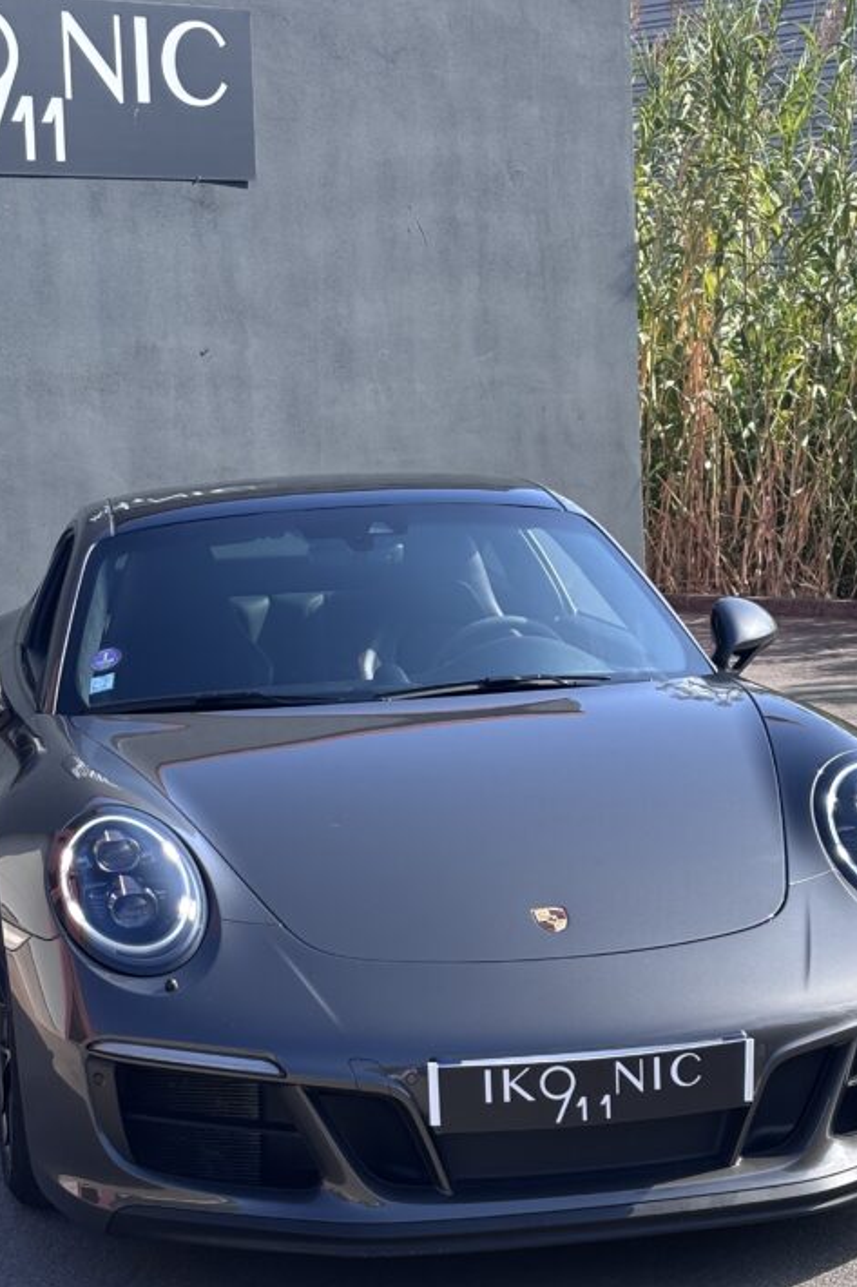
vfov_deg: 26.0
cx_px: 364
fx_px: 2786
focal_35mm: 78
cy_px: 682
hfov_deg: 17.5
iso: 32
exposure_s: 1/1047
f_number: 1.6
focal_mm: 5.96
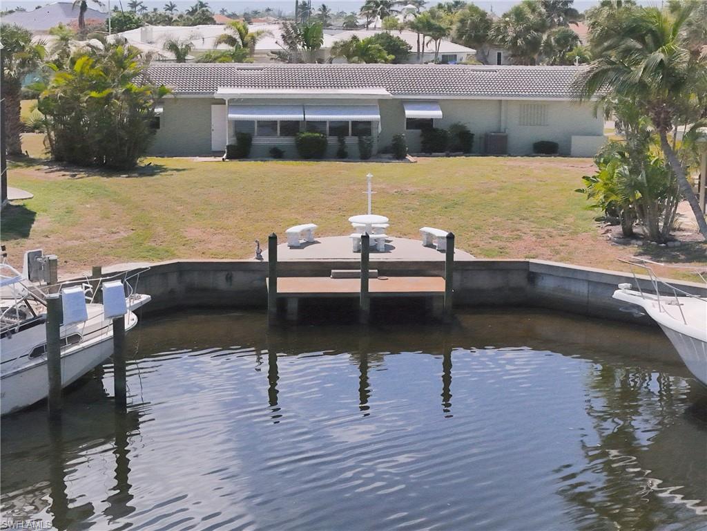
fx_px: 1430
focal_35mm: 70
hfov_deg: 27.8
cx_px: 354
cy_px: 266
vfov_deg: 21.0
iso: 2810
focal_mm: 19.35
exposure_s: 1/6400
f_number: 2.8
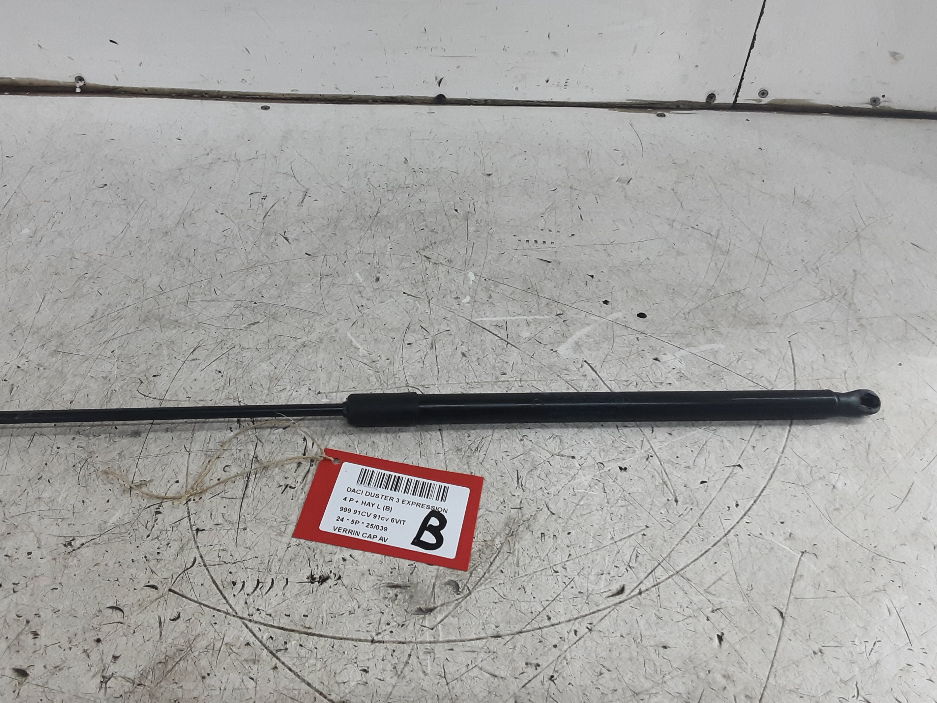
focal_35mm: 31
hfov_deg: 58.1
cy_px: 323
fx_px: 839
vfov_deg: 45.4
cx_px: 406
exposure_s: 1/50
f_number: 1.9
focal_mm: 2.91
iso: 100
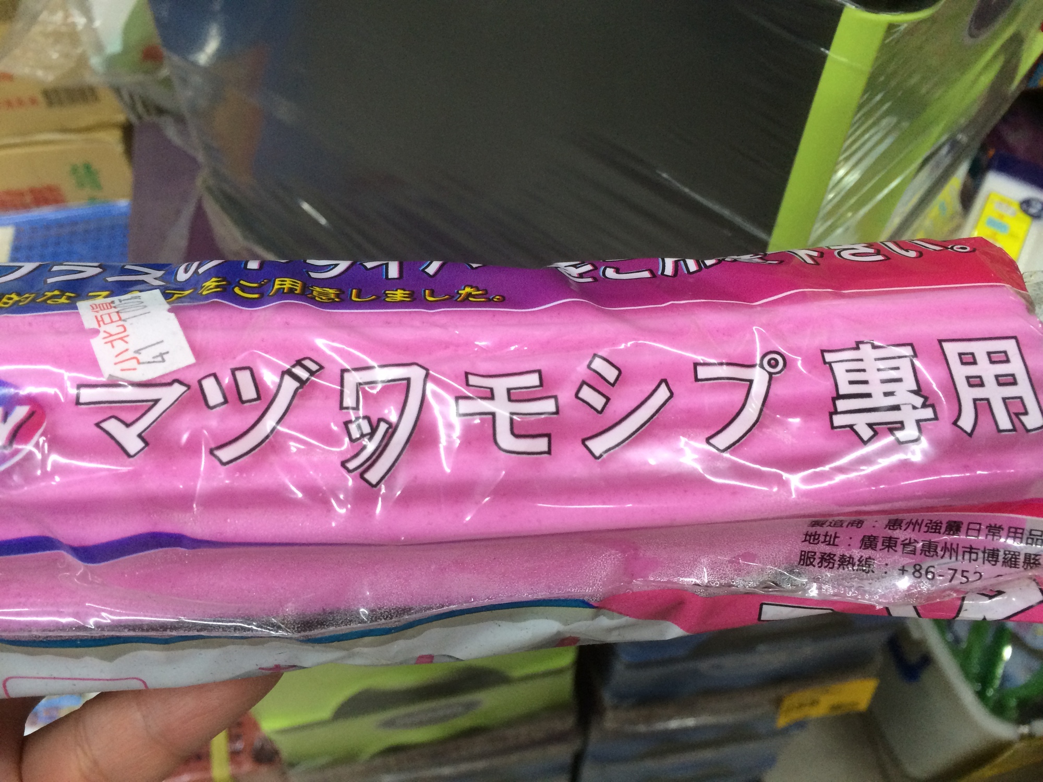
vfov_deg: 46.8
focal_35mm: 30
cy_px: 391
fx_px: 904
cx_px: 522
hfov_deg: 60.0
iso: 160
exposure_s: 1/30
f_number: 2.2
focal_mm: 4.12
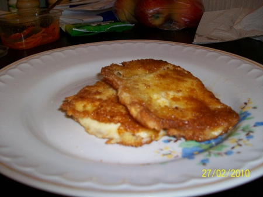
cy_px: 98
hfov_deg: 53.9
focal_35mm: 34
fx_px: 258
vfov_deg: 41.8
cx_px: 132
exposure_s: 1/60
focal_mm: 5.7
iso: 160
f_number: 2.8
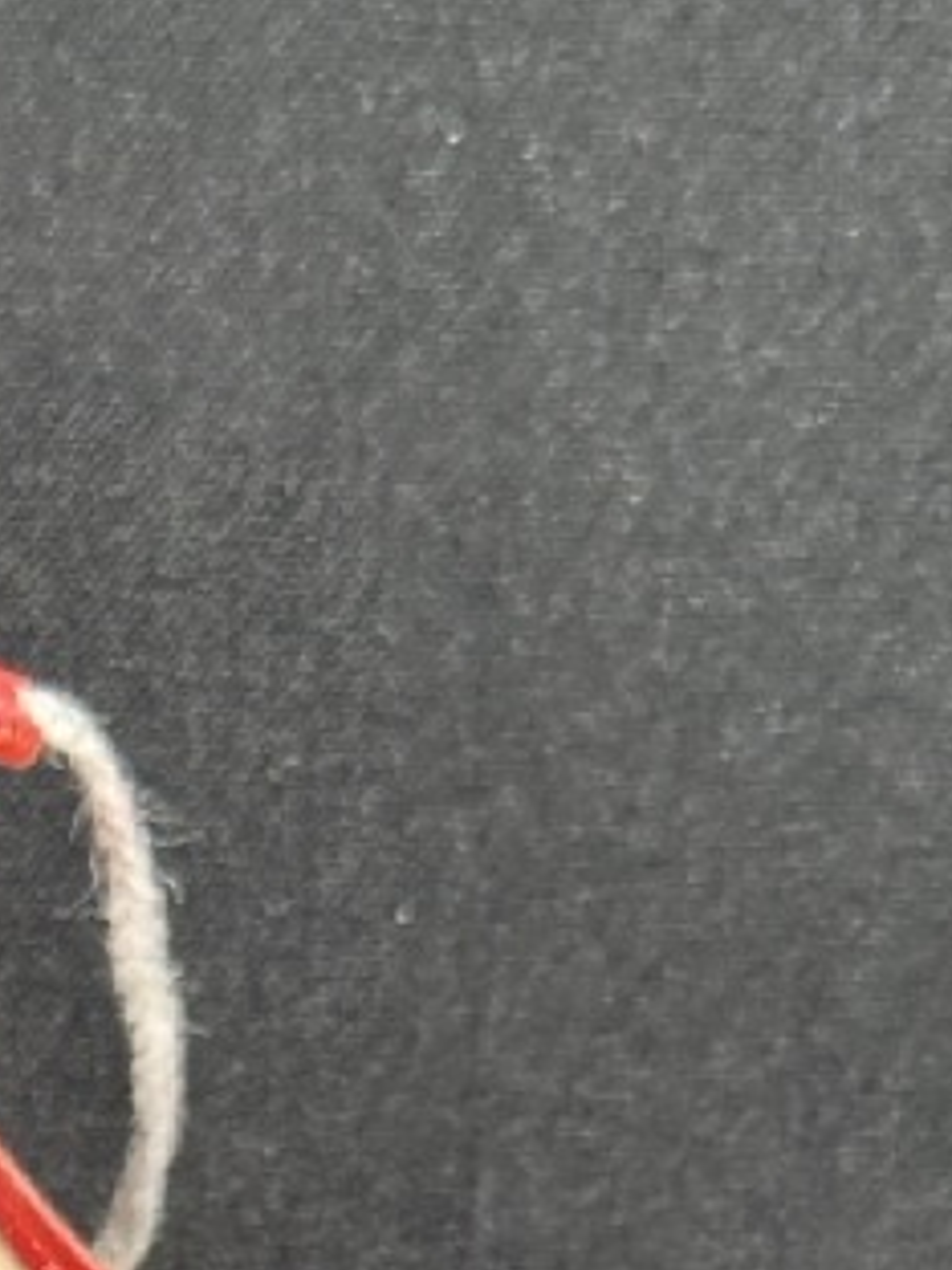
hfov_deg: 7.4
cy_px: 2320
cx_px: -386
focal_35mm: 197
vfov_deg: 9.5
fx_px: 7224
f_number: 1.78
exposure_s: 1/59
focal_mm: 6.76
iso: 200
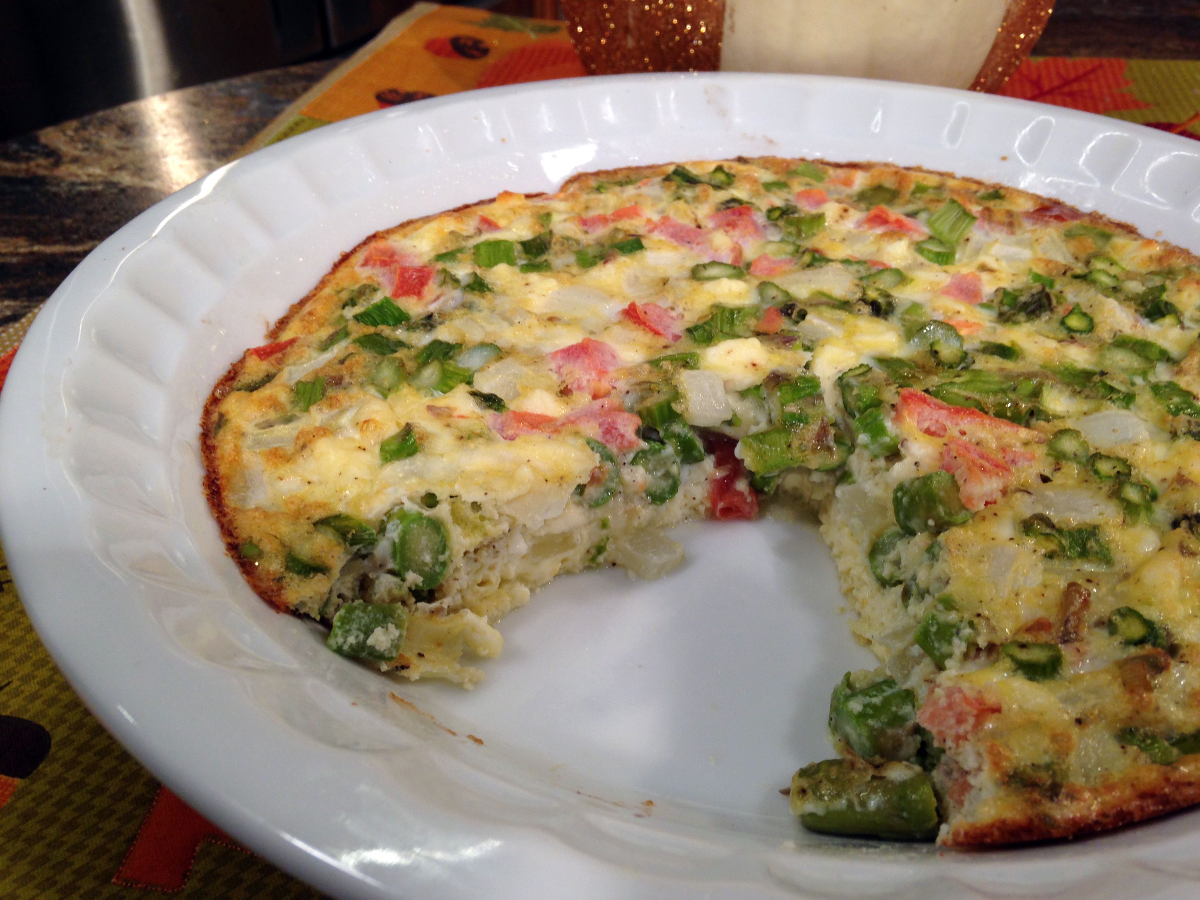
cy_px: 450
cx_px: 600
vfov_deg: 42.9
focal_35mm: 33
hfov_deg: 55.4
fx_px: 1144
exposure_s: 1/40
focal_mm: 4.12
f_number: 2.4
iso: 50
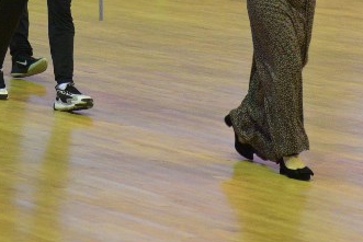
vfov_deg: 4.8
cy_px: -244
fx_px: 2824
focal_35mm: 280
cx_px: 2
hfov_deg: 7.3
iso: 1250
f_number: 2.8
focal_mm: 58
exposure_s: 1/250
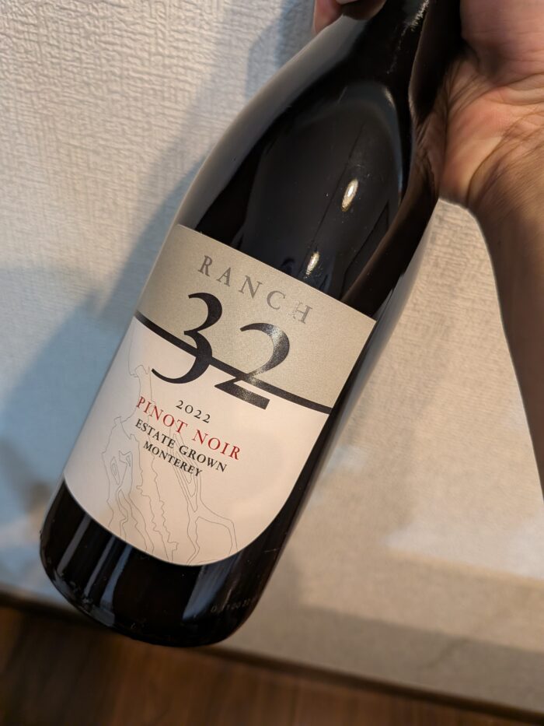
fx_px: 503
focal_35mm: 24
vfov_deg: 71.6
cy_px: 363
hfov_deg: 56.8
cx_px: 272
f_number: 1.7
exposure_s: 1/37.5
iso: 27
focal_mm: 4.53
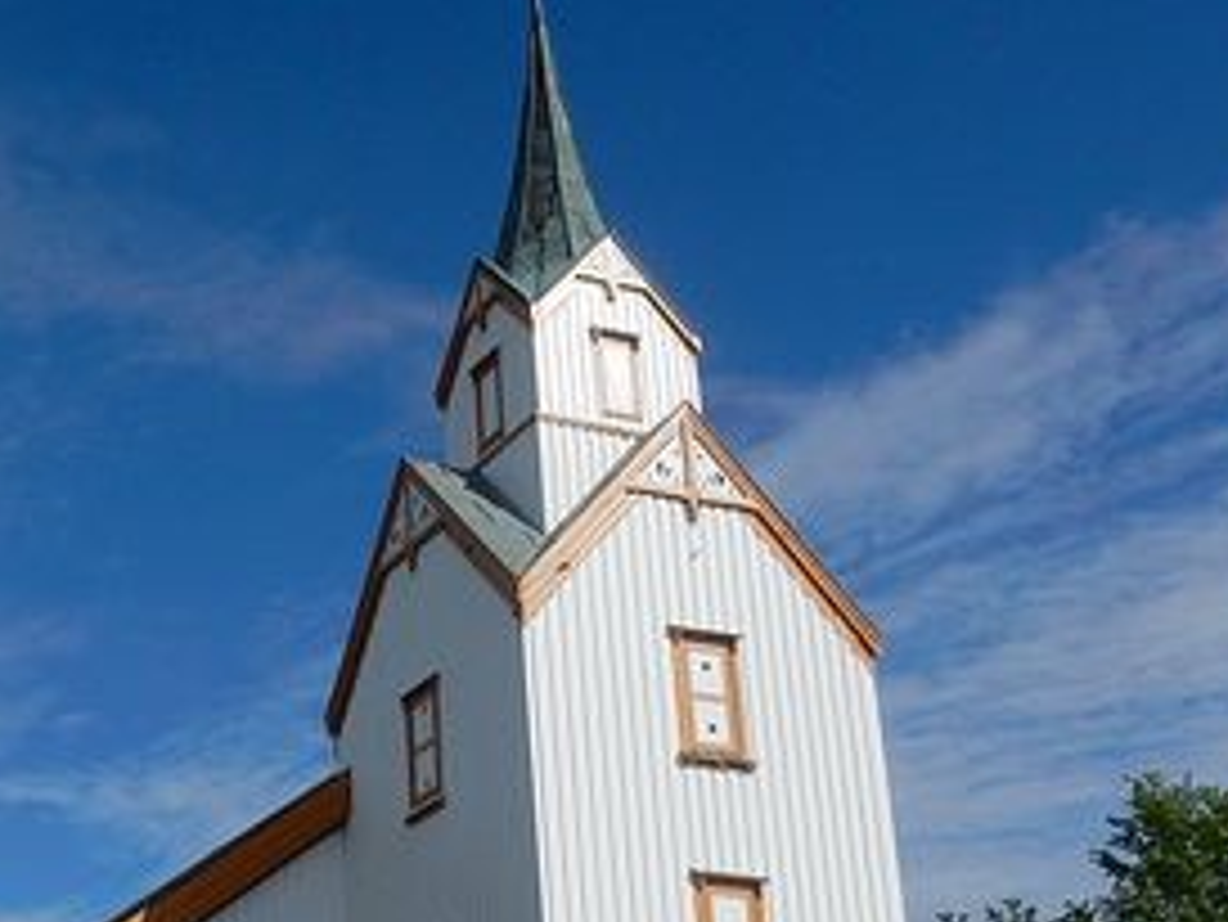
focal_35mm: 55
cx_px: 193
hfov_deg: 33.6
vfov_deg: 25.9
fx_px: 1952
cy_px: 792
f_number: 4.5
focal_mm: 4.5
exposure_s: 1/2000
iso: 125
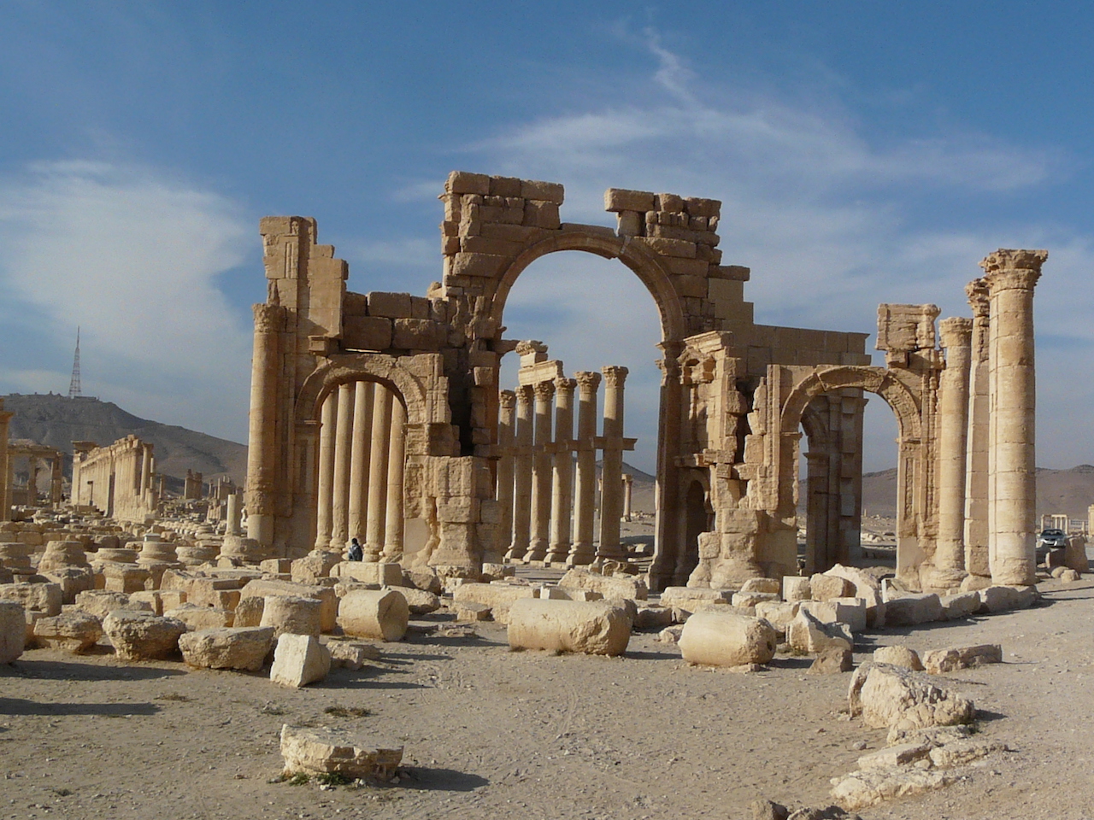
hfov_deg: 38.9
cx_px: 547
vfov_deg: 29.7
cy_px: 410
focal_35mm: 49
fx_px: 1549
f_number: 6.3
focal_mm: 5
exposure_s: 1/500
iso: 100
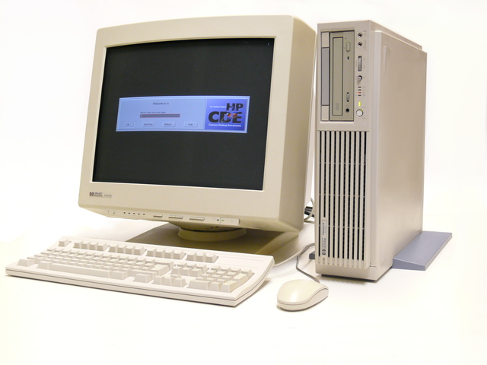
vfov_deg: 32.9
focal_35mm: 44
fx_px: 619
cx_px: 244
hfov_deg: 42.9
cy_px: 182
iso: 200
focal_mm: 9.2
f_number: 3.2
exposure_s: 1/13
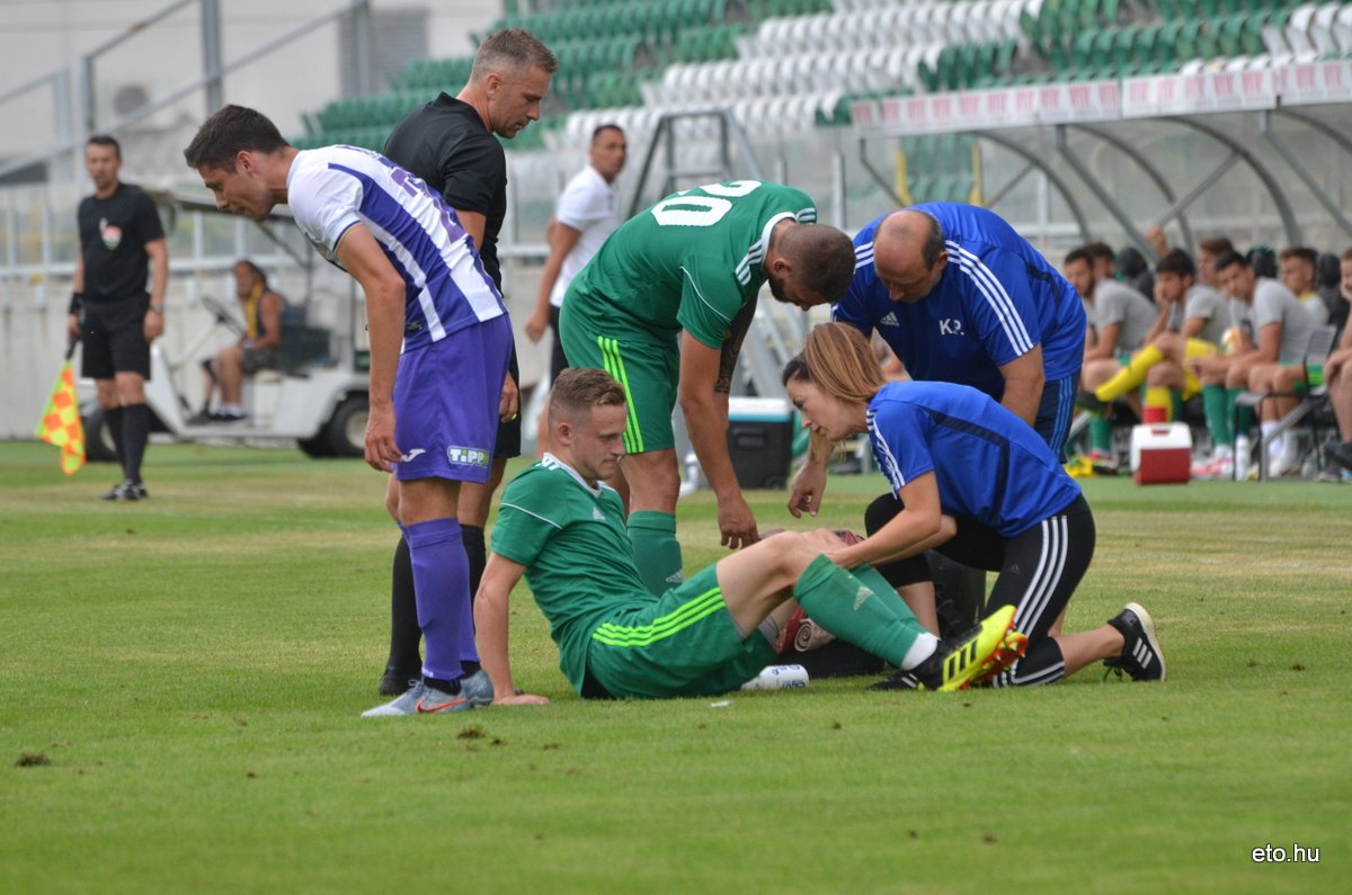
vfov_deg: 4.0
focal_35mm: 345
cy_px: 448
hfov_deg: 6.0
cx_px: 676
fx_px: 12931
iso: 1000
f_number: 5.3
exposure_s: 1/800
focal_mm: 230
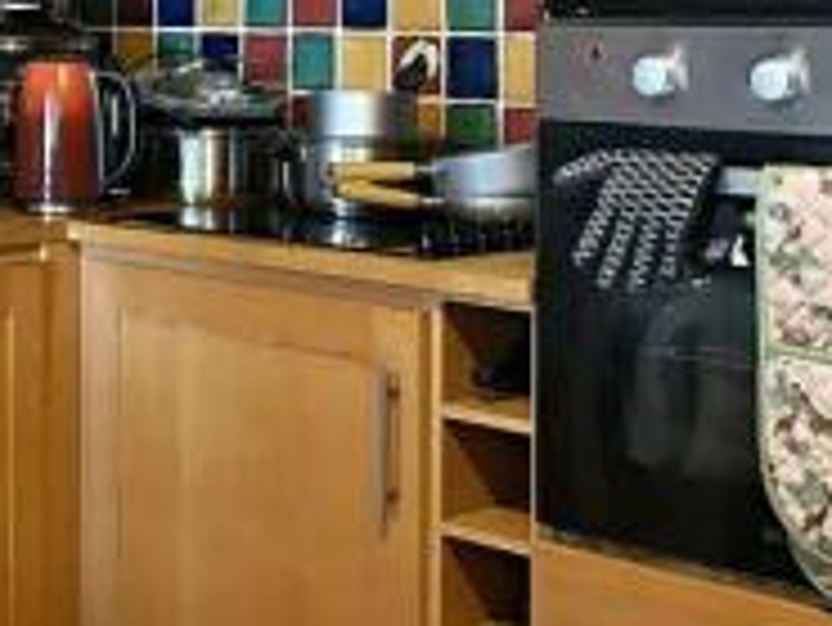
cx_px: -29
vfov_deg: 17.7
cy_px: 29
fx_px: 1972
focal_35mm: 82
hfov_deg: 22.7
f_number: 1.5
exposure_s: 1/33
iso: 500
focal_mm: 5.7
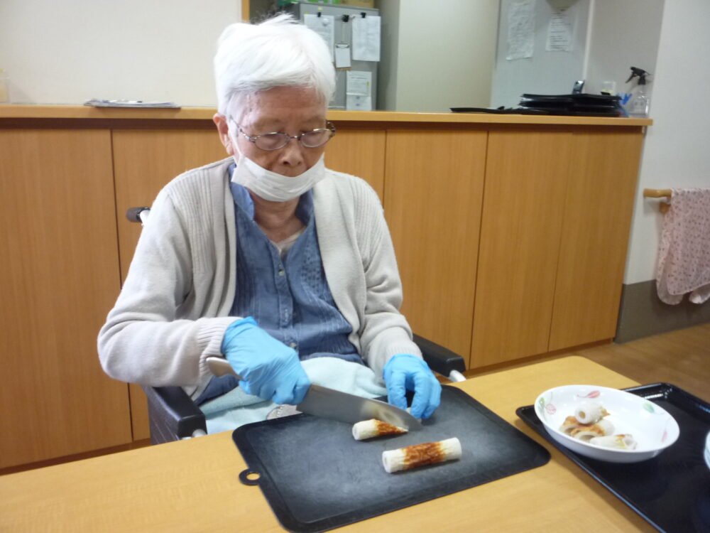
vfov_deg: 46.8
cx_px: 355
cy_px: 266
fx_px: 615
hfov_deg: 60.0
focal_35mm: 30
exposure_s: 1/30
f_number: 3.3
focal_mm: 5.2
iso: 250
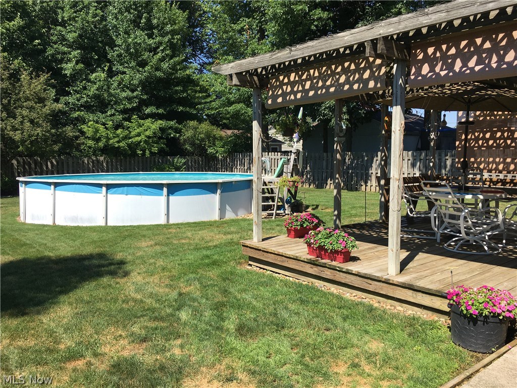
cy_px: 194
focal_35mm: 29
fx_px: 433
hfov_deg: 61.7
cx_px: 258
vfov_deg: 48.2
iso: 25
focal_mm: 4.15
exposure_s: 1/1166
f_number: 2.2
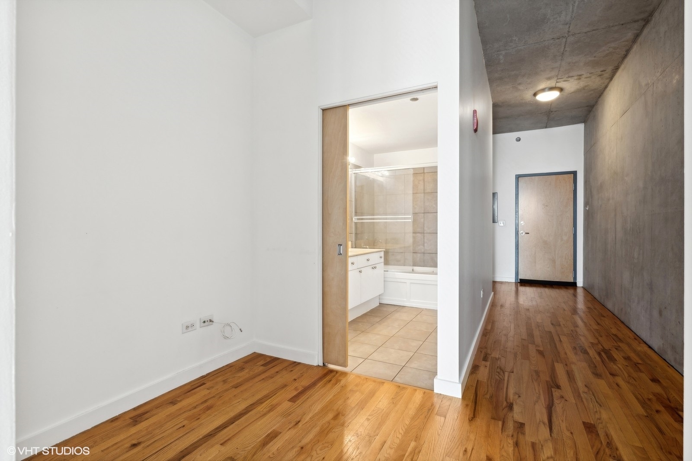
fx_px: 327
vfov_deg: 70.4
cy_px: 230
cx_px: 346
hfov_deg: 93.3
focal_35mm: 17
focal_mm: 17
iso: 320
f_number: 8
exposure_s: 1/6
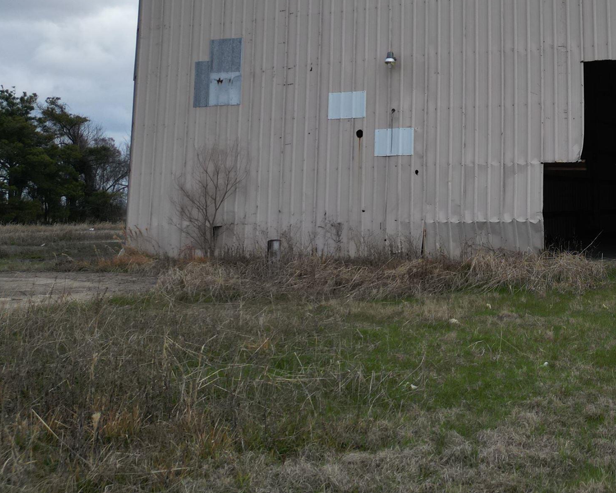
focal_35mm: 49
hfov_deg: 35.8
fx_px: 893
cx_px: 555
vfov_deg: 29.8
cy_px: 69
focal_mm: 6.72
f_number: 1.7
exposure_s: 1/4000
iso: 140
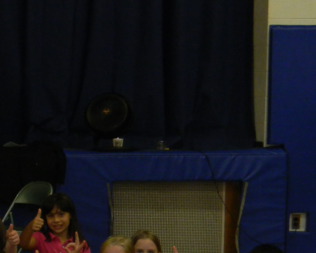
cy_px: 190
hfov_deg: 16.4
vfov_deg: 14.3
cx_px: -159
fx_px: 1001
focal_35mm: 107
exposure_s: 1/30
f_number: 3.7
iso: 200
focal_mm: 6.4
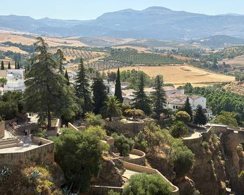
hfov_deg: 32.5
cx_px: 130
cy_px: 96
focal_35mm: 58
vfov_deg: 26.2
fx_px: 419
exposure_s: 1/2075
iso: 32
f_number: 1.6
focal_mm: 5.96
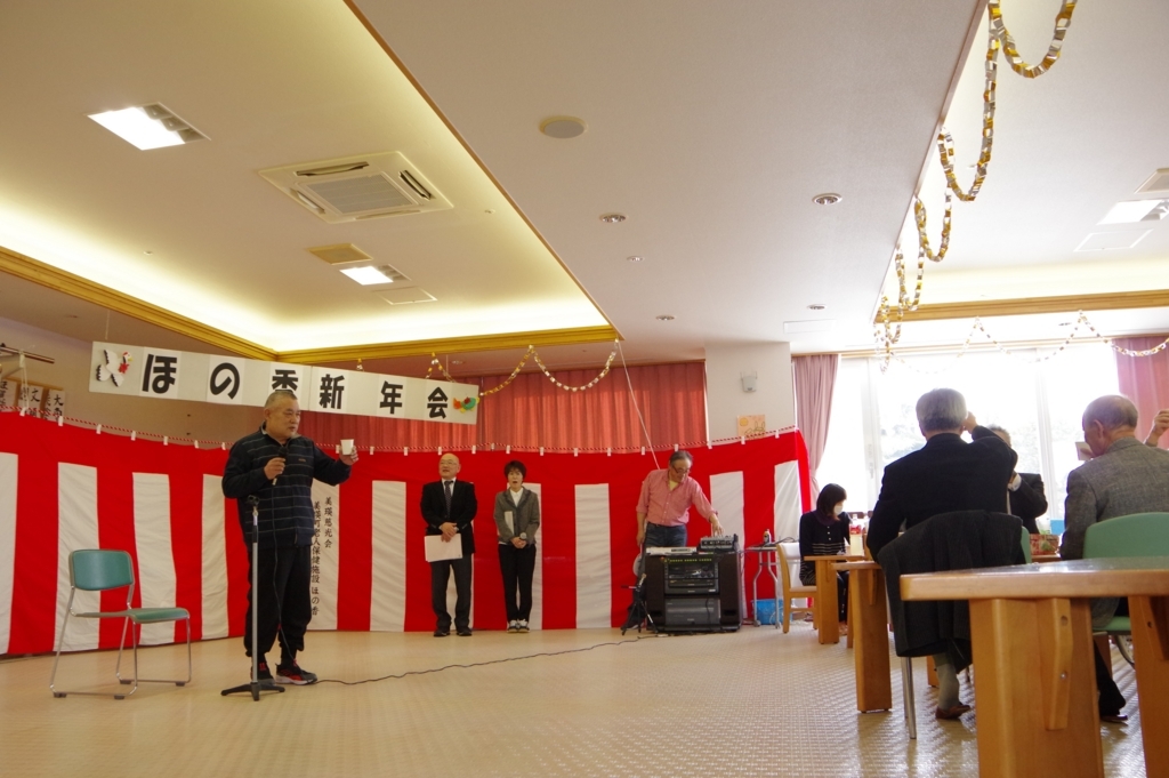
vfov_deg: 47.9
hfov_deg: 67.4
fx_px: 876
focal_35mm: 27
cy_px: 389
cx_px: 584
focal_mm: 18
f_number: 7.1
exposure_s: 1/100
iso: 1600
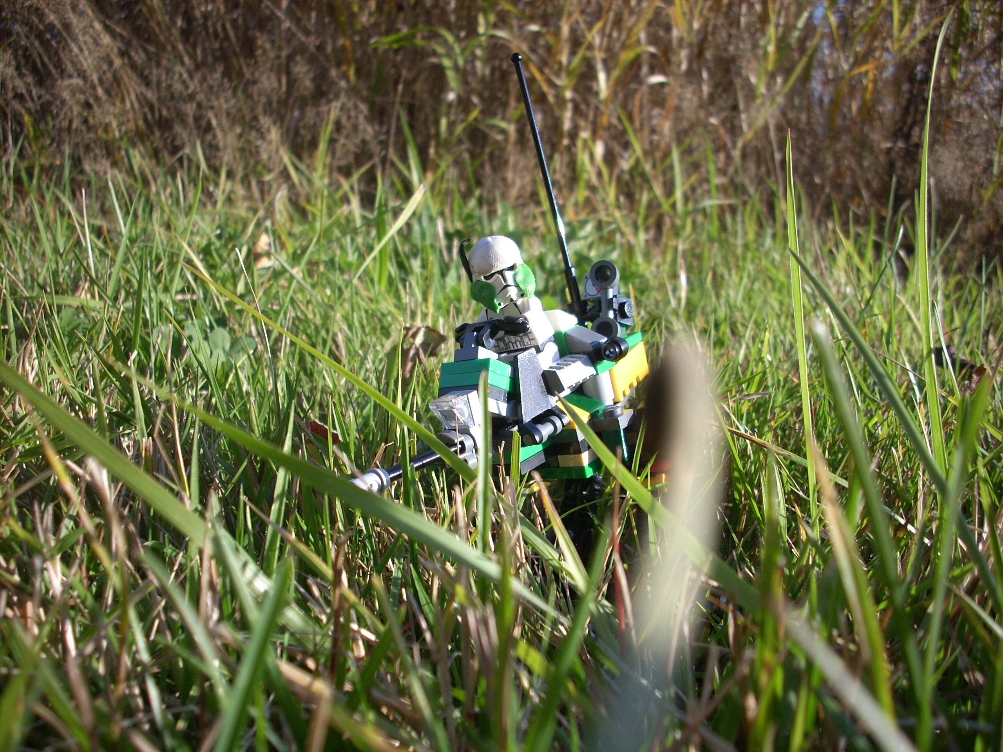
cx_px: 502
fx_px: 1072
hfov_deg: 50.1
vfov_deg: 38.7
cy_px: 376
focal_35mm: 37
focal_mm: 6.2
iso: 64
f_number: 2.8
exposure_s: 1/439
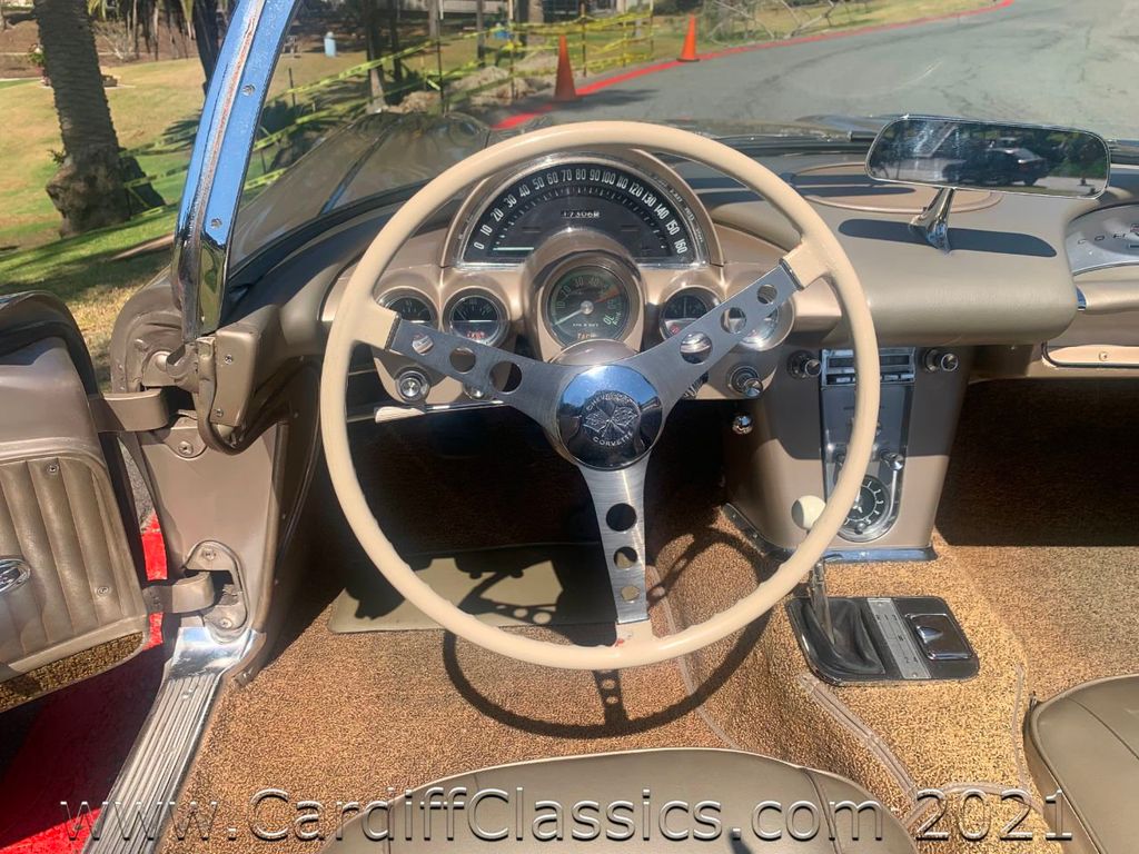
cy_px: 427
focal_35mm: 26
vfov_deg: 53.1
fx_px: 856
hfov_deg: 67.3
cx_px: 570
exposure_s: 1/2208
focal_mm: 4.25
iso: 25
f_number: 1.8
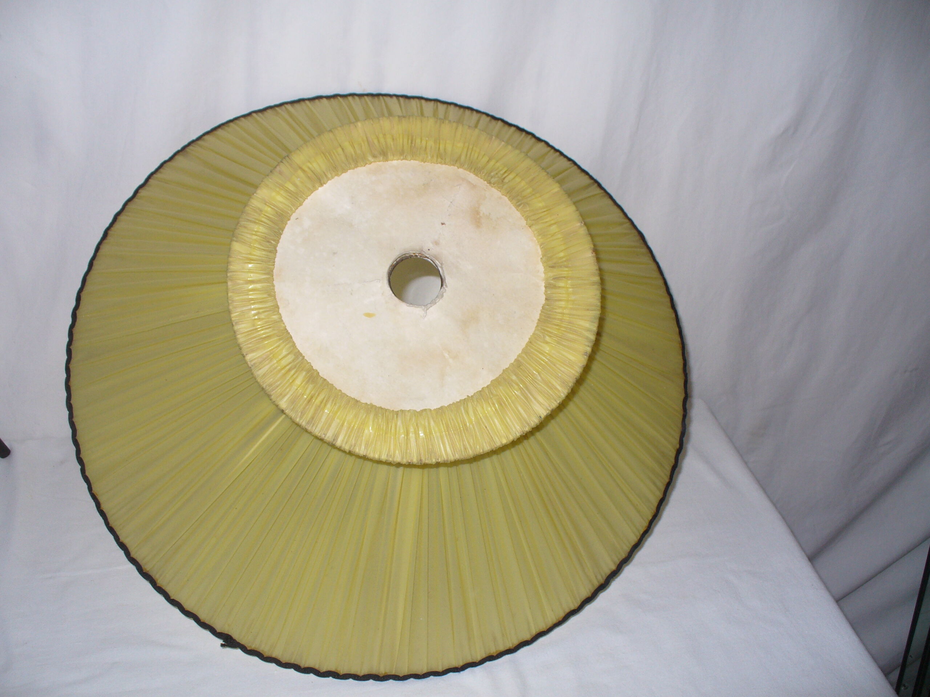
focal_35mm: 37
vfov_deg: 38.7
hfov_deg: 50.1
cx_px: 465
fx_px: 994
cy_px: 348
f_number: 2.8
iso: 100
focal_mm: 6.1
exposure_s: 1/30
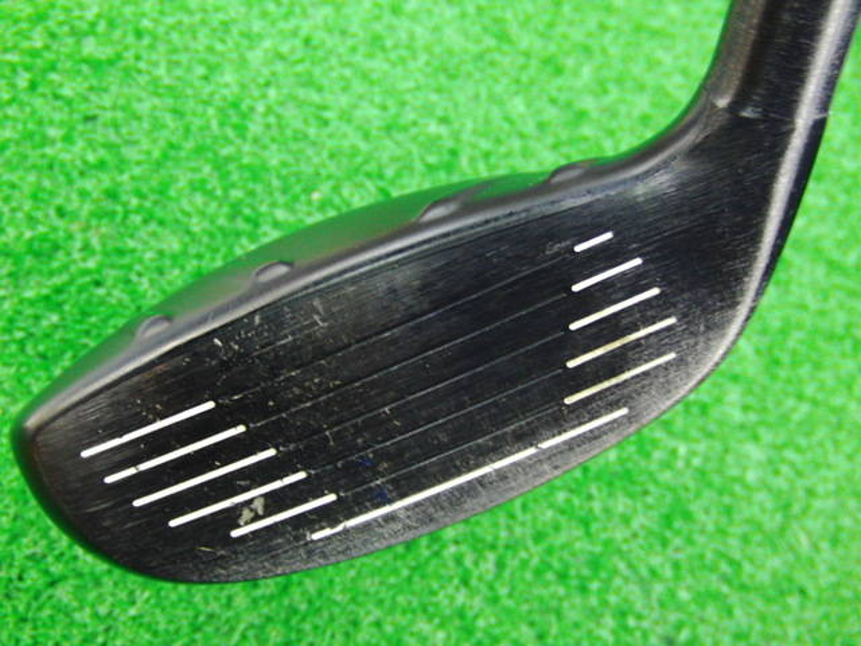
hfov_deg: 50.1
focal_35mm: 37
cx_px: 430
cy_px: 323
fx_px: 920
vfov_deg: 38.7
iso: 400
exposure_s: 1/10
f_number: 3.6
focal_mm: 6.42
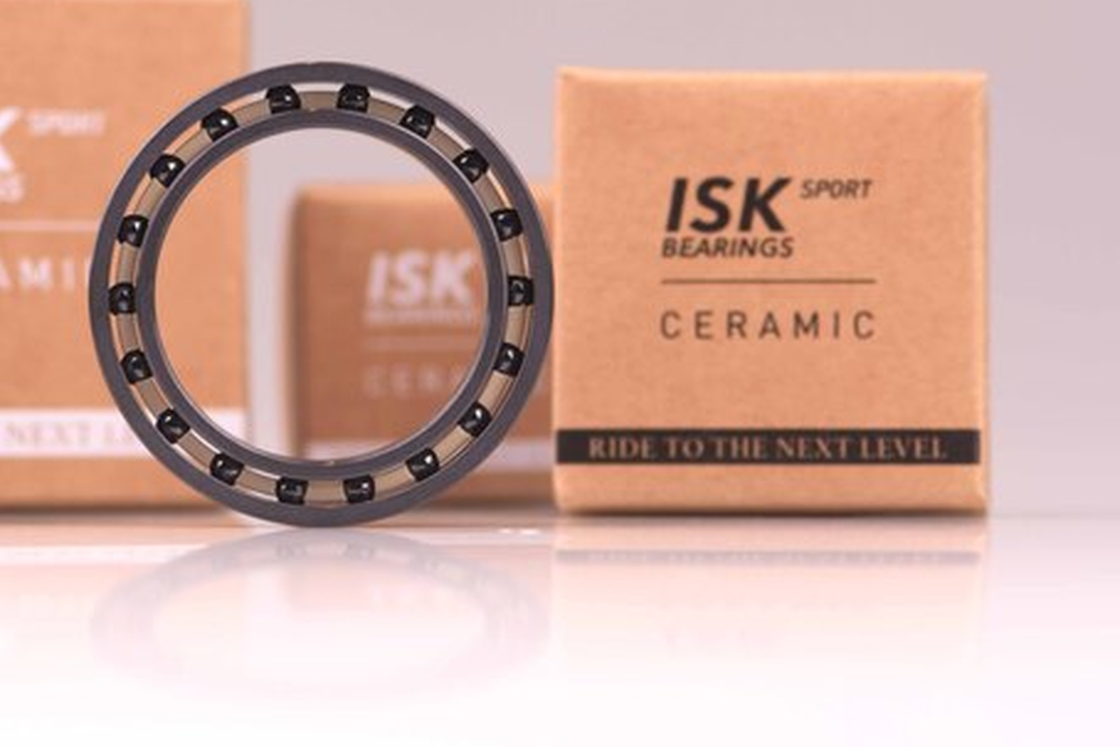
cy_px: 173
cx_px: 370
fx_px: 5757
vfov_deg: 7.4
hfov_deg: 11.1
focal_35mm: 185
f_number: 10
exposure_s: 1/80
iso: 100
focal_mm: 105
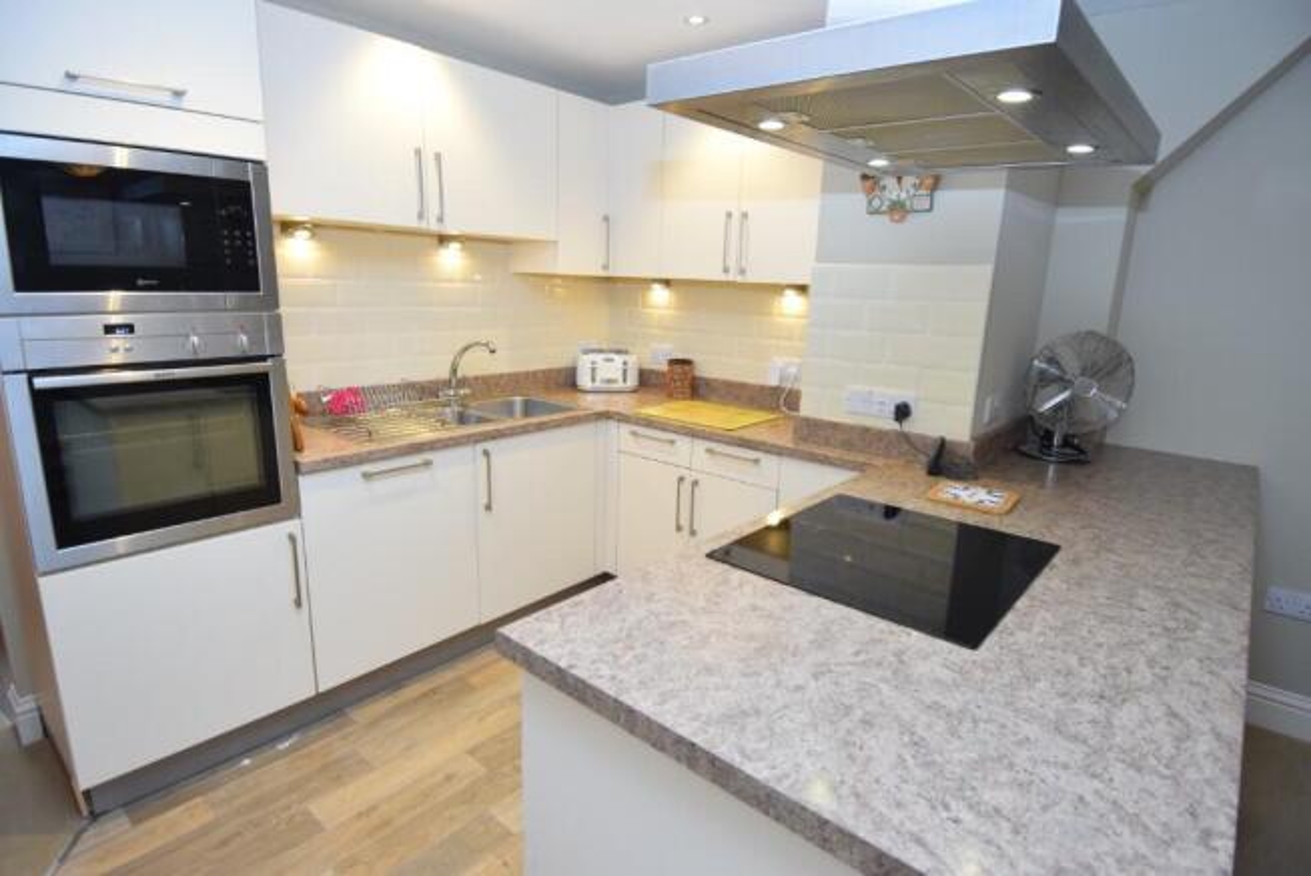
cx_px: 656
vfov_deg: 67.5
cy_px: 438
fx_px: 656
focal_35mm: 18
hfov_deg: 90.0
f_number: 4
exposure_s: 1/60
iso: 560
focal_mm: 12
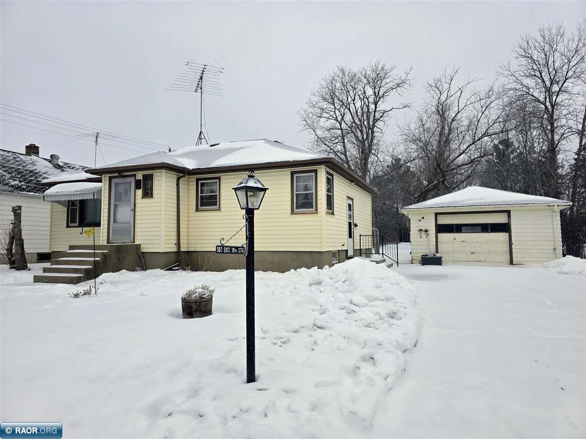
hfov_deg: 73.9
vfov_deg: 58.9
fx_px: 389
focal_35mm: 23
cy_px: 220
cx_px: 293
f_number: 1.7
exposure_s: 1/7626
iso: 80
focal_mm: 6.3
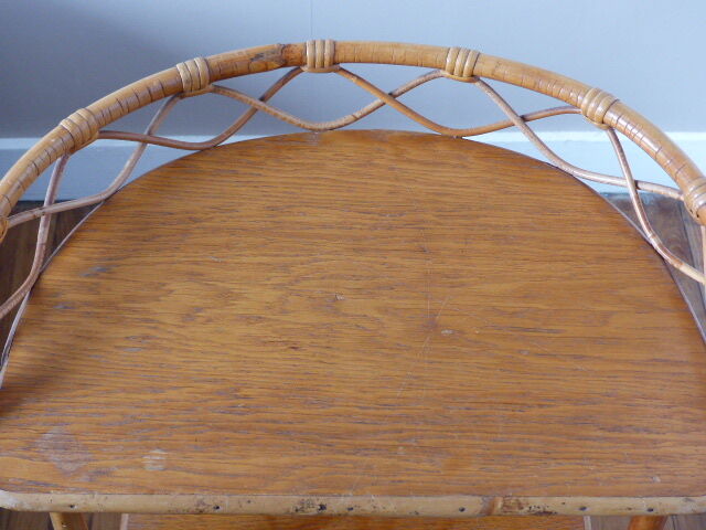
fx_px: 1244
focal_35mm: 61
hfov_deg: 31.7
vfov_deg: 24.0
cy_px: 265
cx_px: 353
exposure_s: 1/50
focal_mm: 10.9
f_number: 2.8
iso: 400
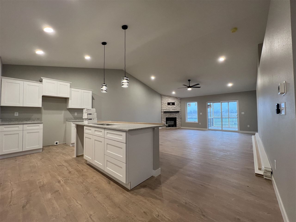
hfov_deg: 106.2
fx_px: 111
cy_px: 111
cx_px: 148
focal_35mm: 13
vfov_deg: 89.9
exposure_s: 1/120
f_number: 1.8
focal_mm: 1.57
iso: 160
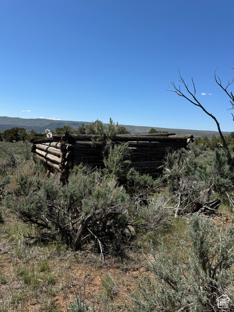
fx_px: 216
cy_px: 156
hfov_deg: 56.8
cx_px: 117
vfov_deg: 71.6
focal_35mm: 24
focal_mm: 6.76
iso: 80
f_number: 1.78
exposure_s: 1/4310
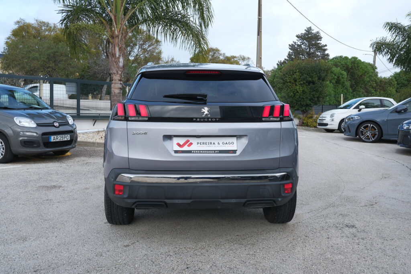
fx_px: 388
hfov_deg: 55.8
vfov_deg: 38.9
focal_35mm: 34
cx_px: 206
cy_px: 137
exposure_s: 1/80
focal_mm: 22.8
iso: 160
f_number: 9
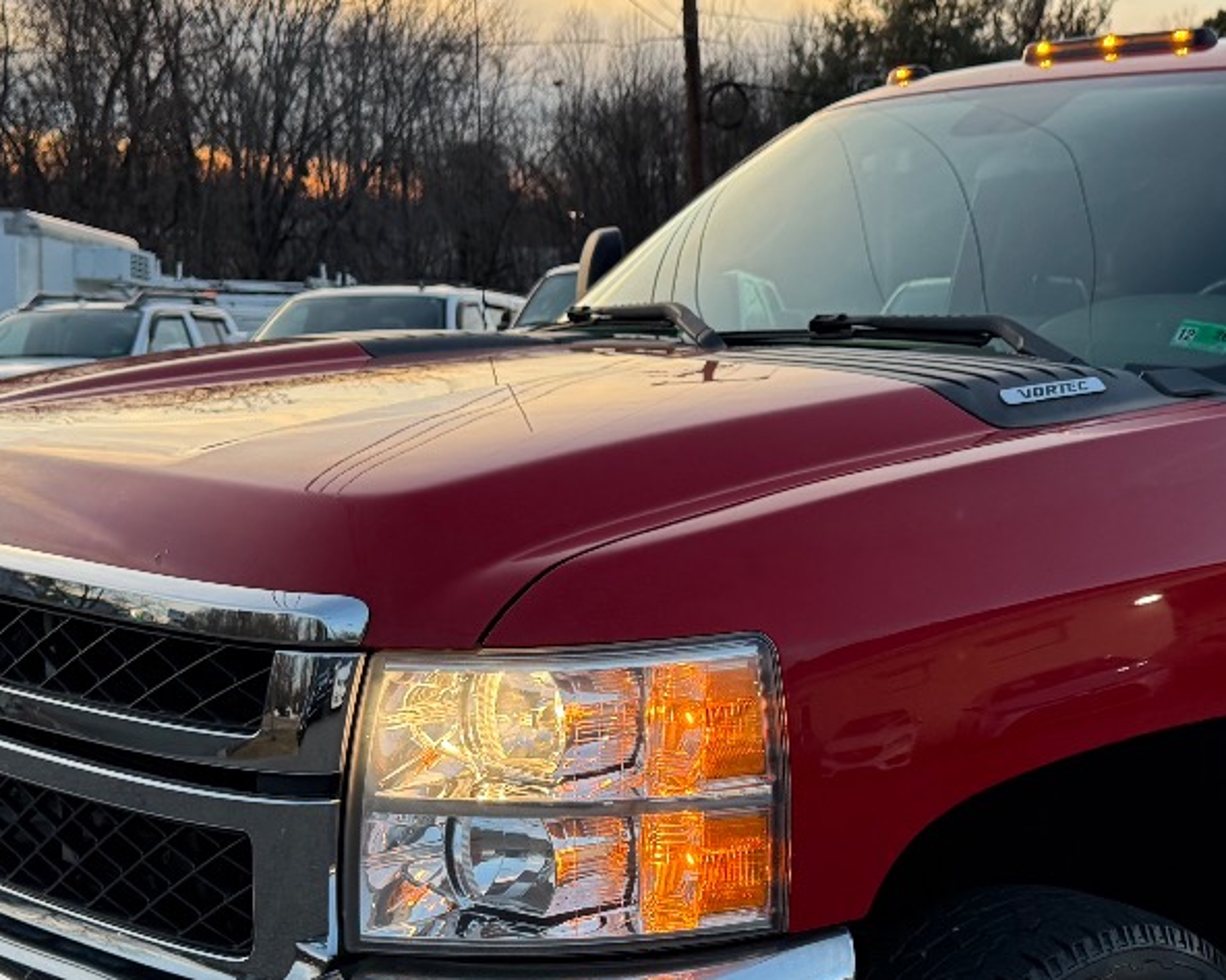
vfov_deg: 26.5
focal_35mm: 57
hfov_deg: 32.7
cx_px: 839
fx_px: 2067
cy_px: 680
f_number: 1.78
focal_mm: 6.76
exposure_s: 1/238
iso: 160
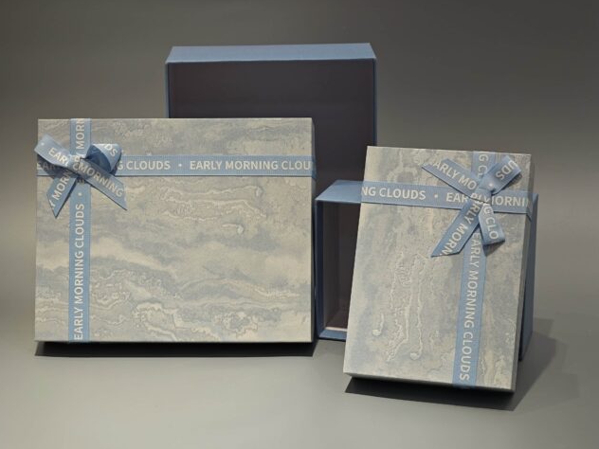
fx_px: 1315
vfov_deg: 19.4
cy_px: 224
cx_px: 297
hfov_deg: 25.7
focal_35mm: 76
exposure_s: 1/100
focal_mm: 10.1
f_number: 2
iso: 100
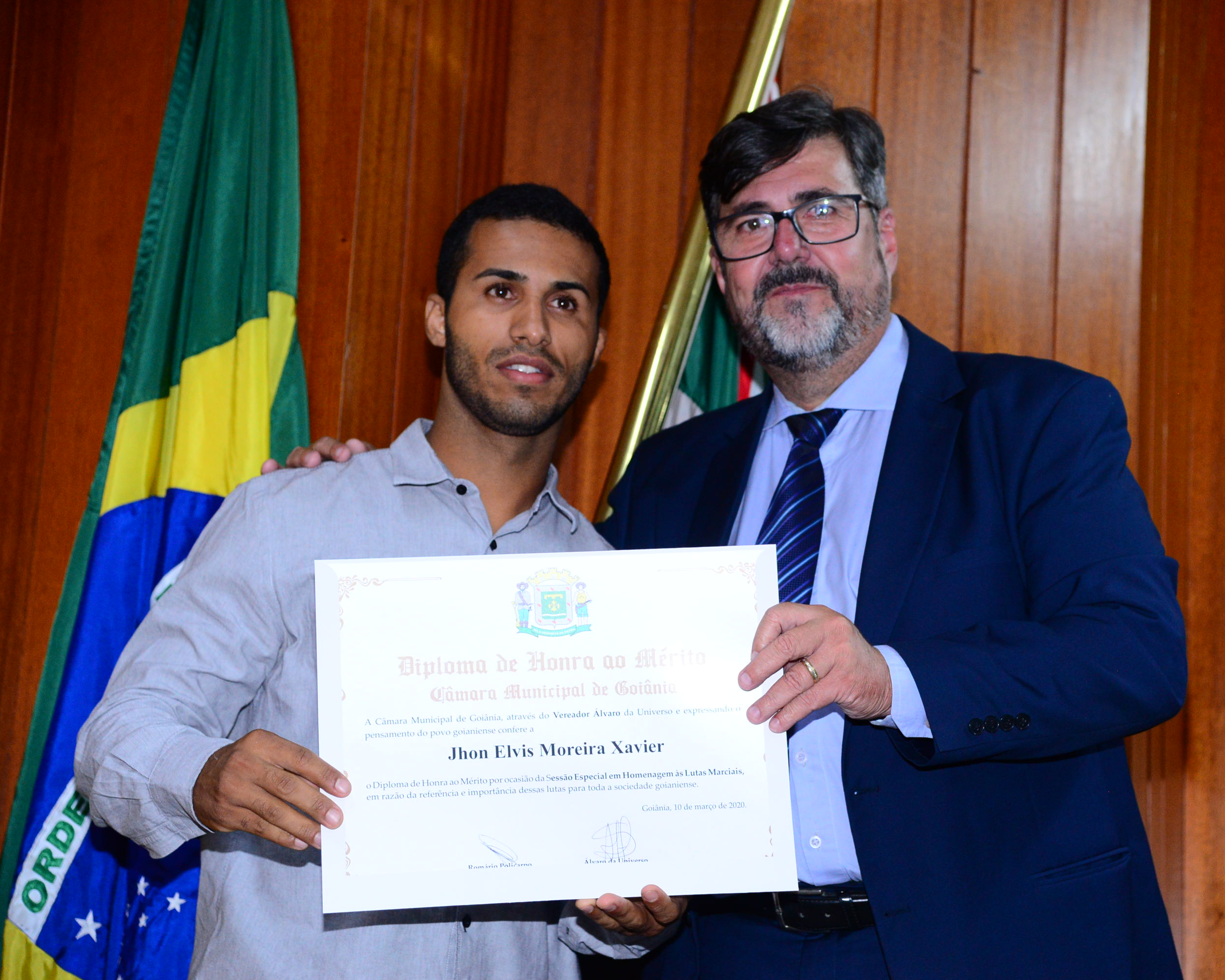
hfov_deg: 24.1
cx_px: 730
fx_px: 2864
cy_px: 490
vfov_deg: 19.4
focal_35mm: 79
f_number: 4.5
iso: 2500
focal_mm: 70
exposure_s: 1/125
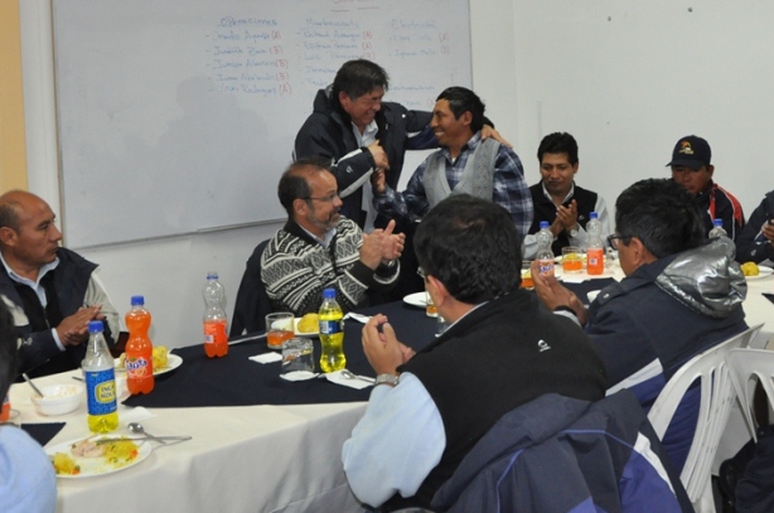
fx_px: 944
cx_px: 426
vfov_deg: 29.9
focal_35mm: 44
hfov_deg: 44.5
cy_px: 124
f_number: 4.5
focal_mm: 18
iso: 1000
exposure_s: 1/100
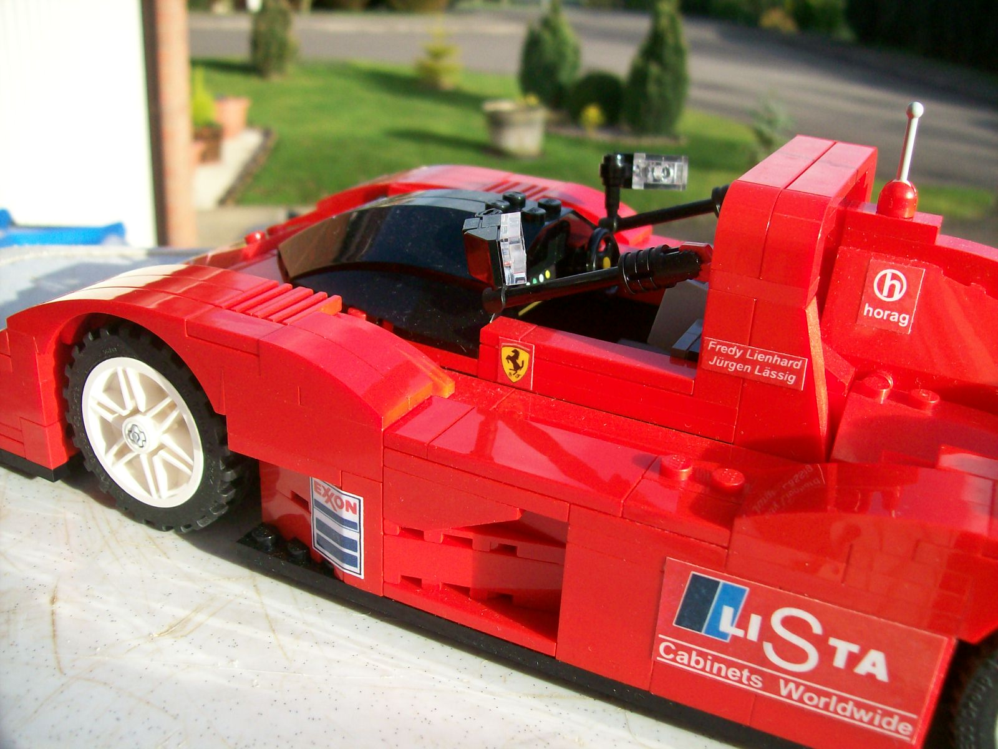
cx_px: 499
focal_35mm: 36
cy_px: 374
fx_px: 1038
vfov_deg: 39.7
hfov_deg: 51.4
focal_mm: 6
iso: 80
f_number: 2.7
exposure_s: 1/699
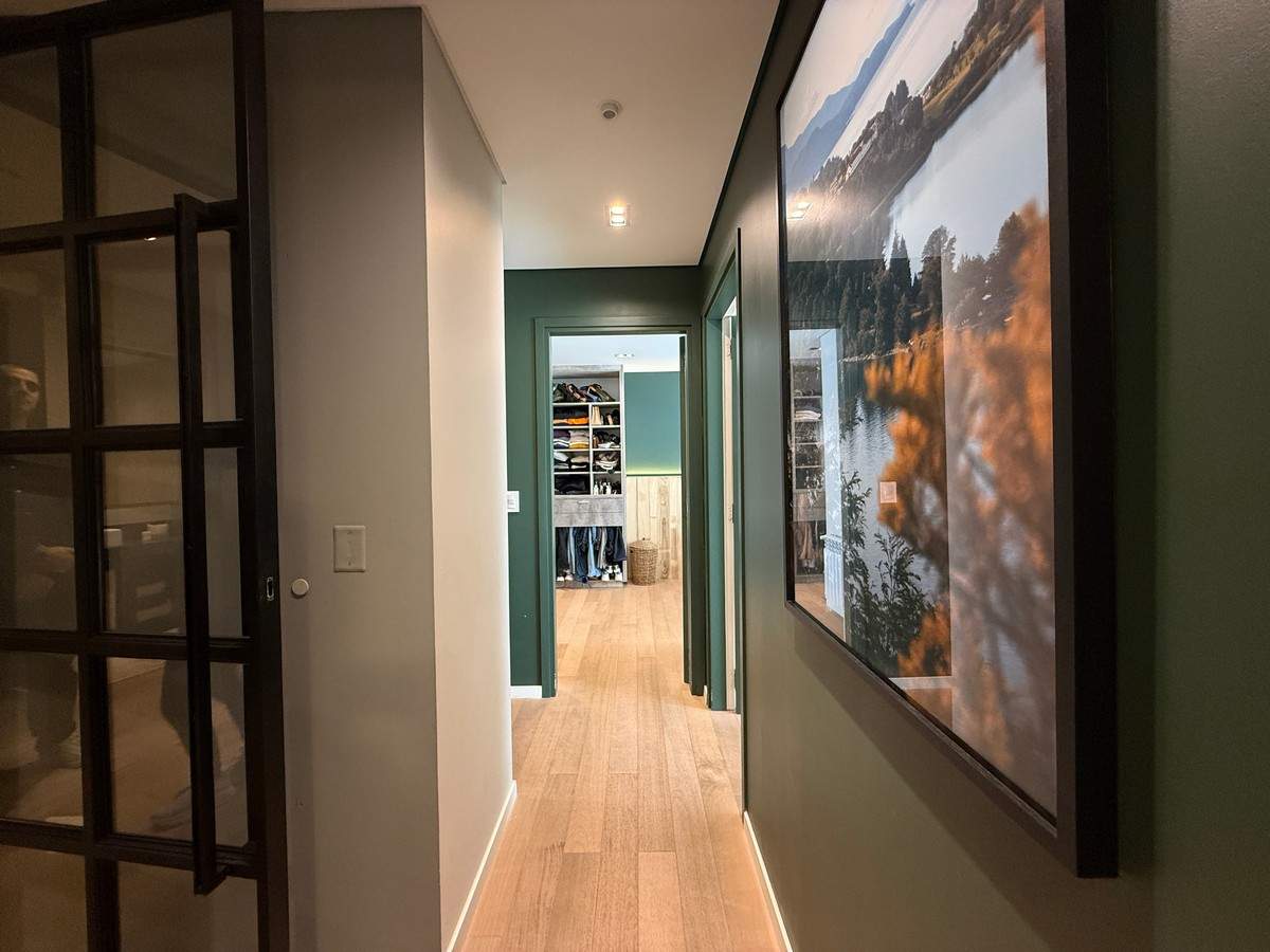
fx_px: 514
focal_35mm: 14
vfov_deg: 85.7
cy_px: 476
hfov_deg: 102.1
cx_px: 635
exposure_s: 1/50
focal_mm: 2.22
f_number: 2.2
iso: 320
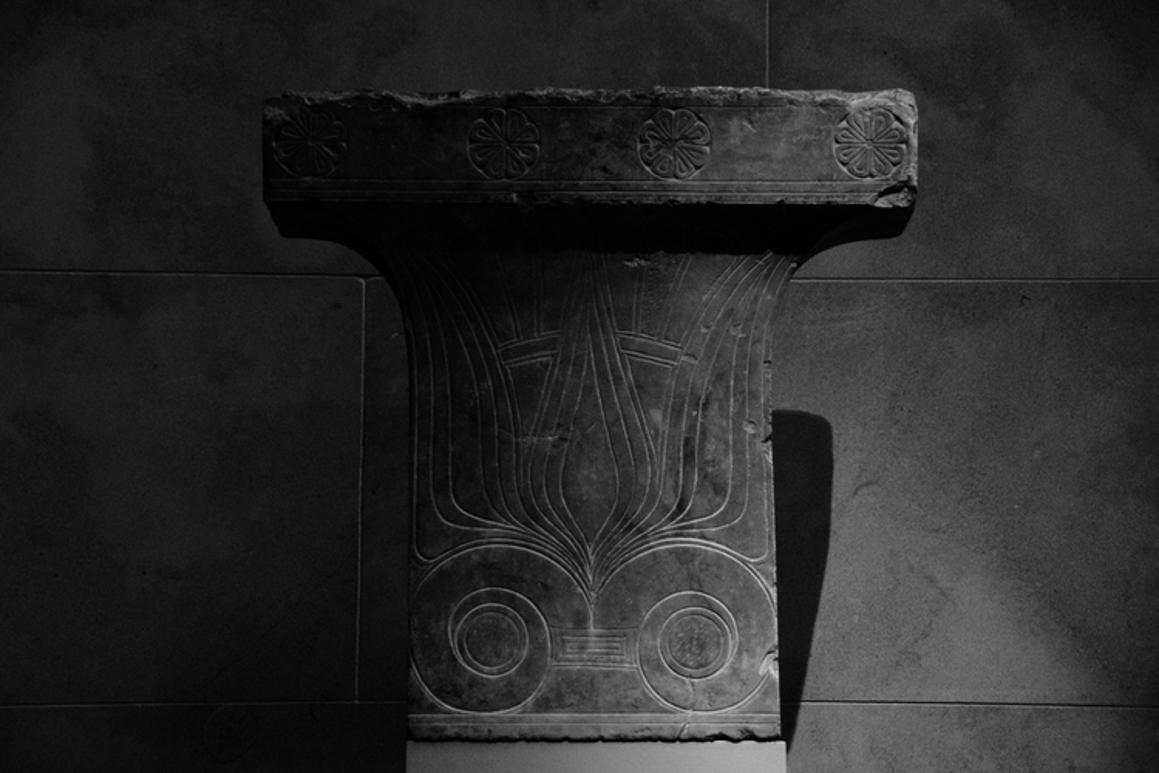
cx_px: 580
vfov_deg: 14.0
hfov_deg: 20.9
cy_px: 386
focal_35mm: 98
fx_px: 3139
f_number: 5.6
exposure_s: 1/320
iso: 8000
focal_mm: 65
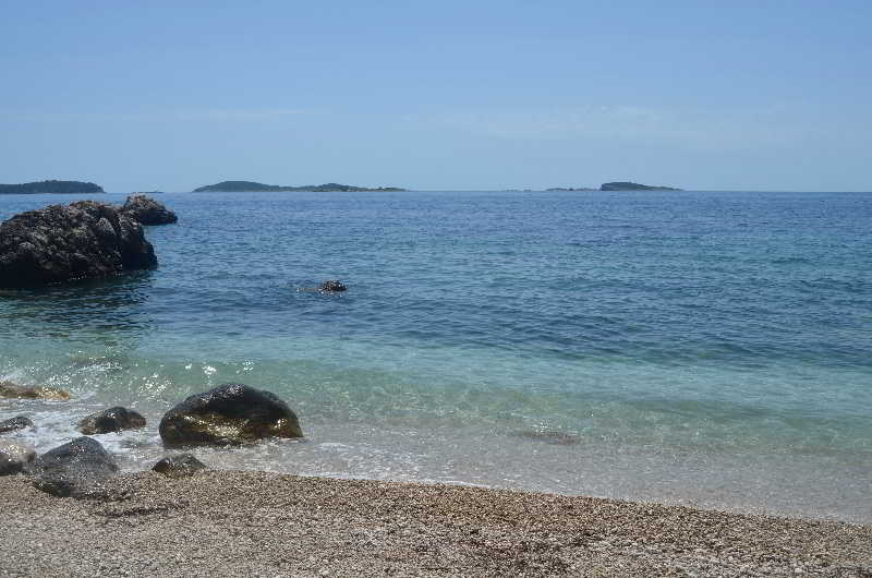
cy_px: 289
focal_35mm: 33
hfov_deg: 57.3
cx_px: 436
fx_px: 798
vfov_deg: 39.8
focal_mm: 22
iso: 100
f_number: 10
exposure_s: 1/400
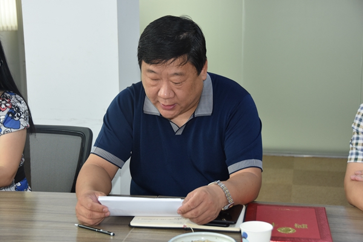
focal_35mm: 66
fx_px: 665
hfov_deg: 30.5
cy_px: 121
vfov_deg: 20.6
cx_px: 182
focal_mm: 44
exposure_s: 1/80
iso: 800
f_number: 4.5
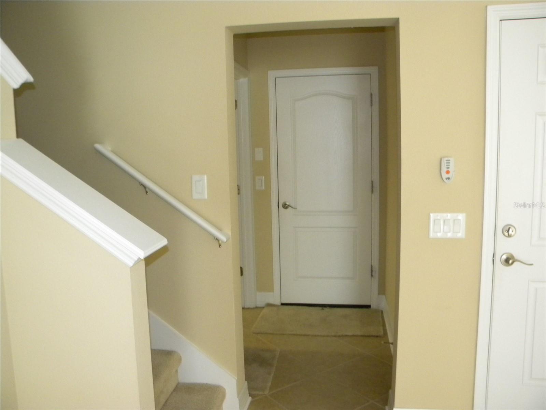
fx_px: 442
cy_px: 205
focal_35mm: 28
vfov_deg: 49.7
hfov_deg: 63.4
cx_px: 273
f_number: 3.5
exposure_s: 1/20
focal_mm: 5
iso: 400
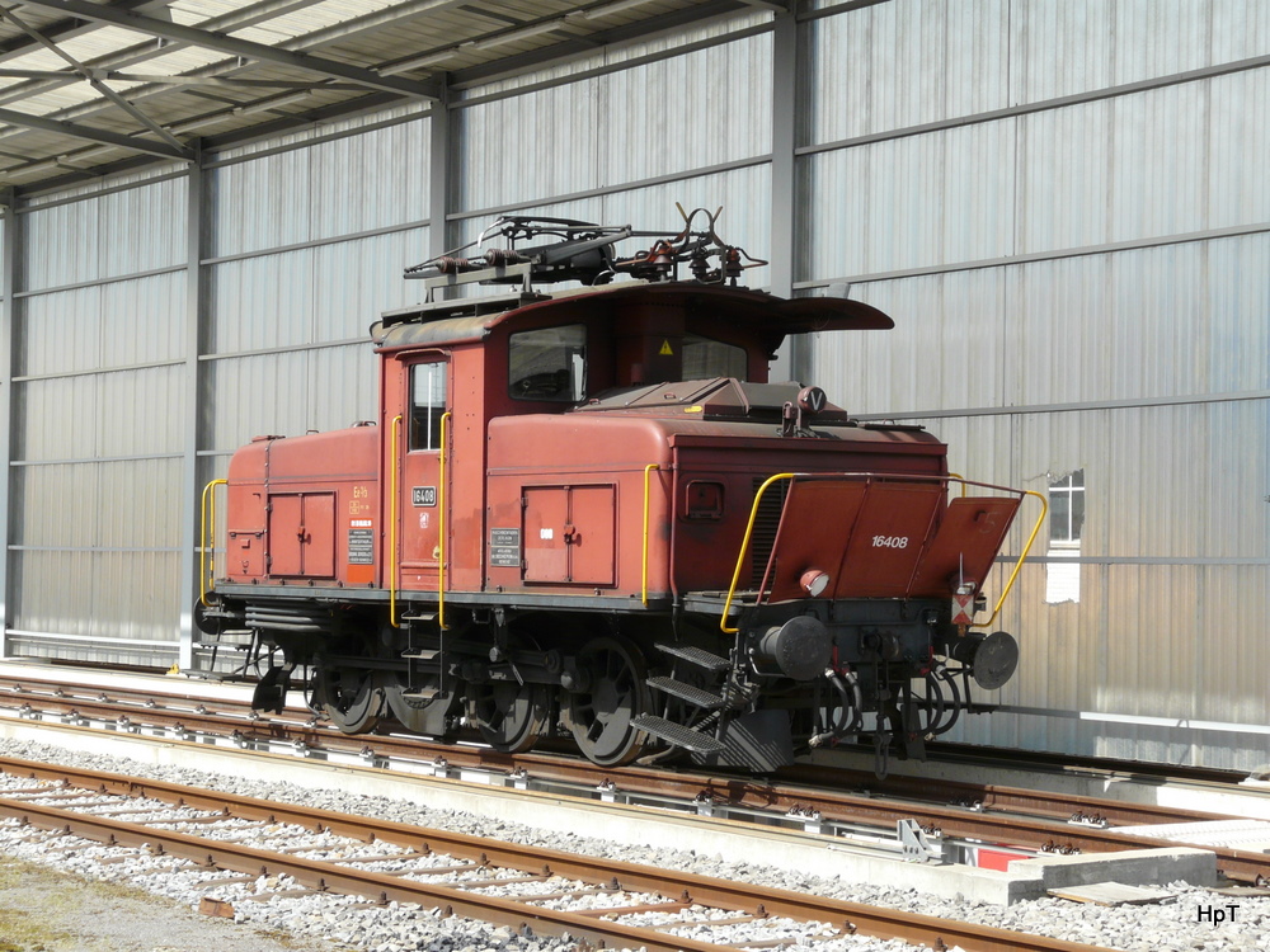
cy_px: 476
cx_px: 635
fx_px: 2531
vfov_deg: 21.3
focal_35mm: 69
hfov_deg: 28.2
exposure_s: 1/200
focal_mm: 11.4
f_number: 5.6
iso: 100
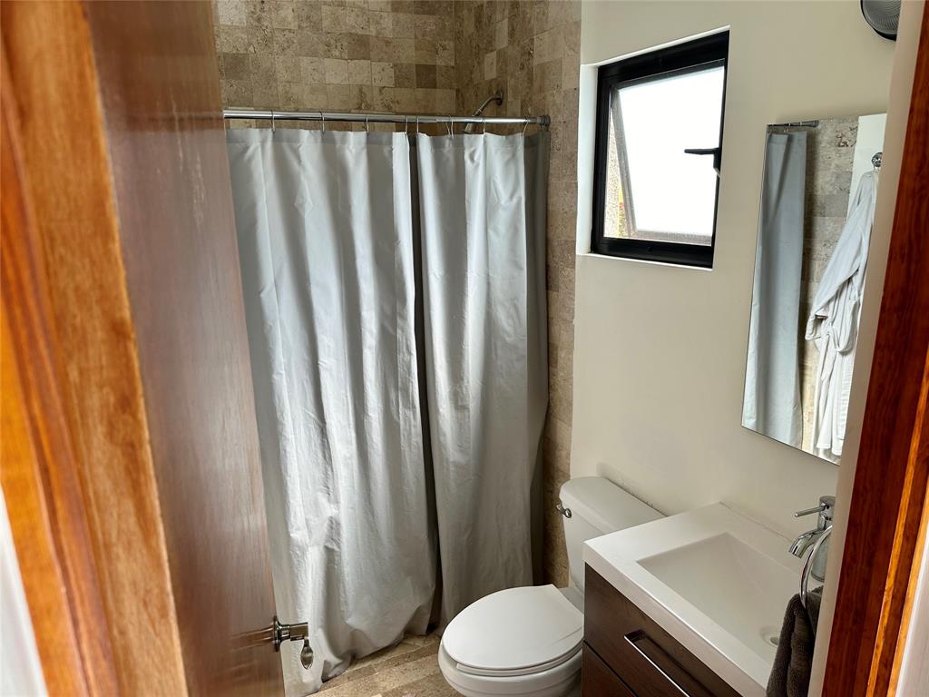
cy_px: 348
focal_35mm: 24
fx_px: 644
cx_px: 464
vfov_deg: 56.8
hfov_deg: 71.6
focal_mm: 6.86
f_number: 1.78
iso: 64
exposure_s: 1/122
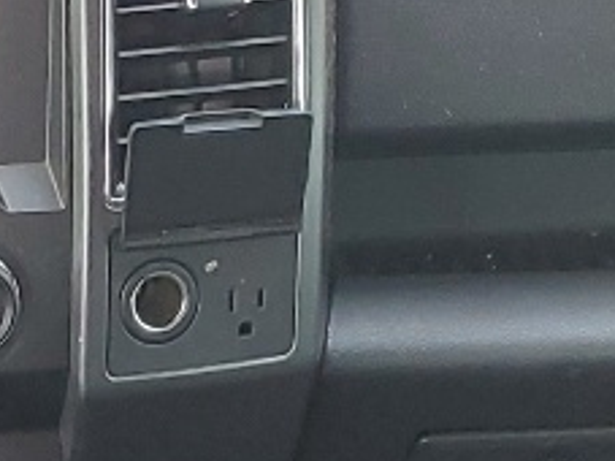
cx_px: -366
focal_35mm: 183
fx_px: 3250
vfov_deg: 7.7
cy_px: 1017
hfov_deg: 10.4
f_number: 1.5
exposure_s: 1/120
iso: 61
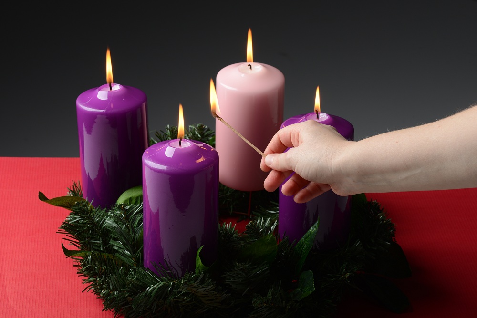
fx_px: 1391
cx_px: 238
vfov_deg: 13.0
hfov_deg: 19.5
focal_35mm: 105
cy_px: 159
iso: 200
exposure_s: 1/30
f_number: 16
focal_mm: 105
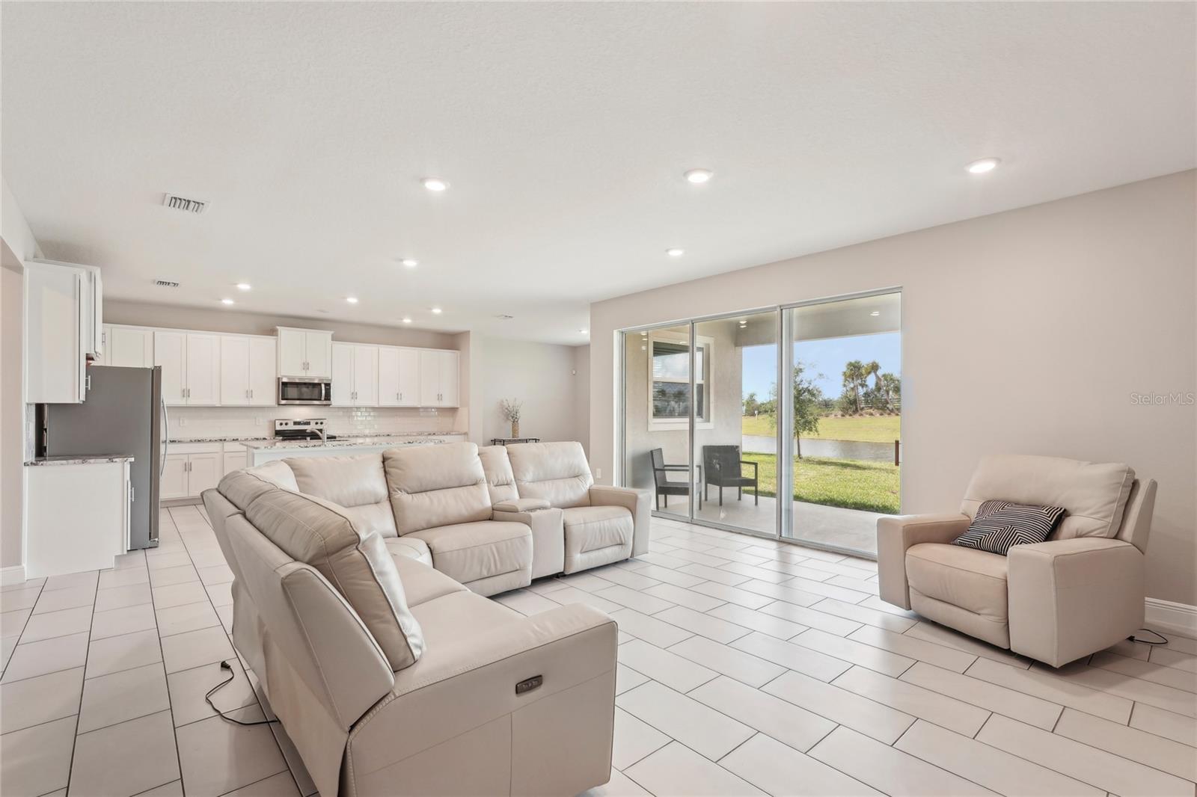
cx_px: 598
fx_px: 532
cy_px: 398
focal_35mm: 16
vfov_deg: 73.7
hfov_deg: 96.7
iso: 400
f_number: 8
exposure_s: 1/30
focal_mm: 16
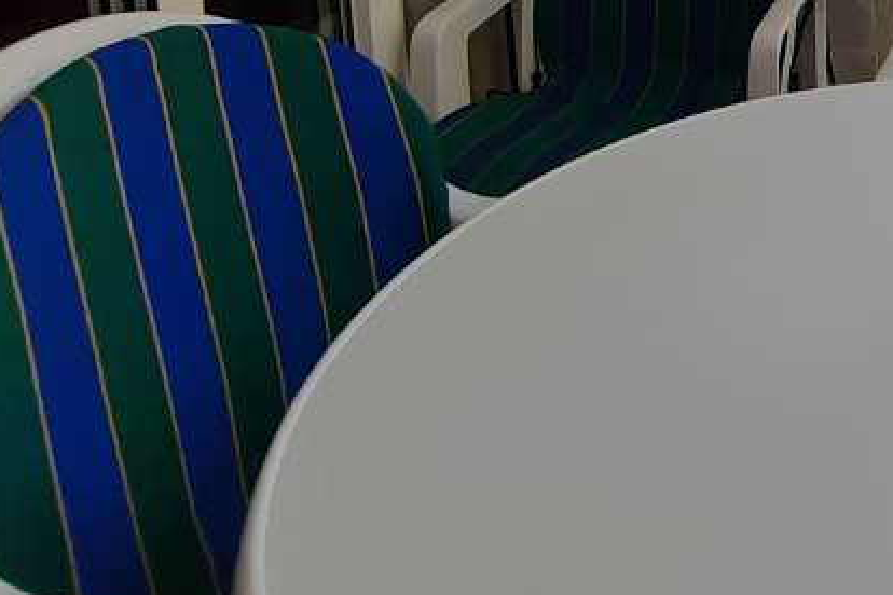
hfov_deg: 34.7
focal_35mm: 49
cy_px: -340
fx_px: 1215
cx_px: 986
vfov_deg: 22.0
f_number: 2.2
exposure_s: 1/710
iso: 100
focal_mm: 2.16
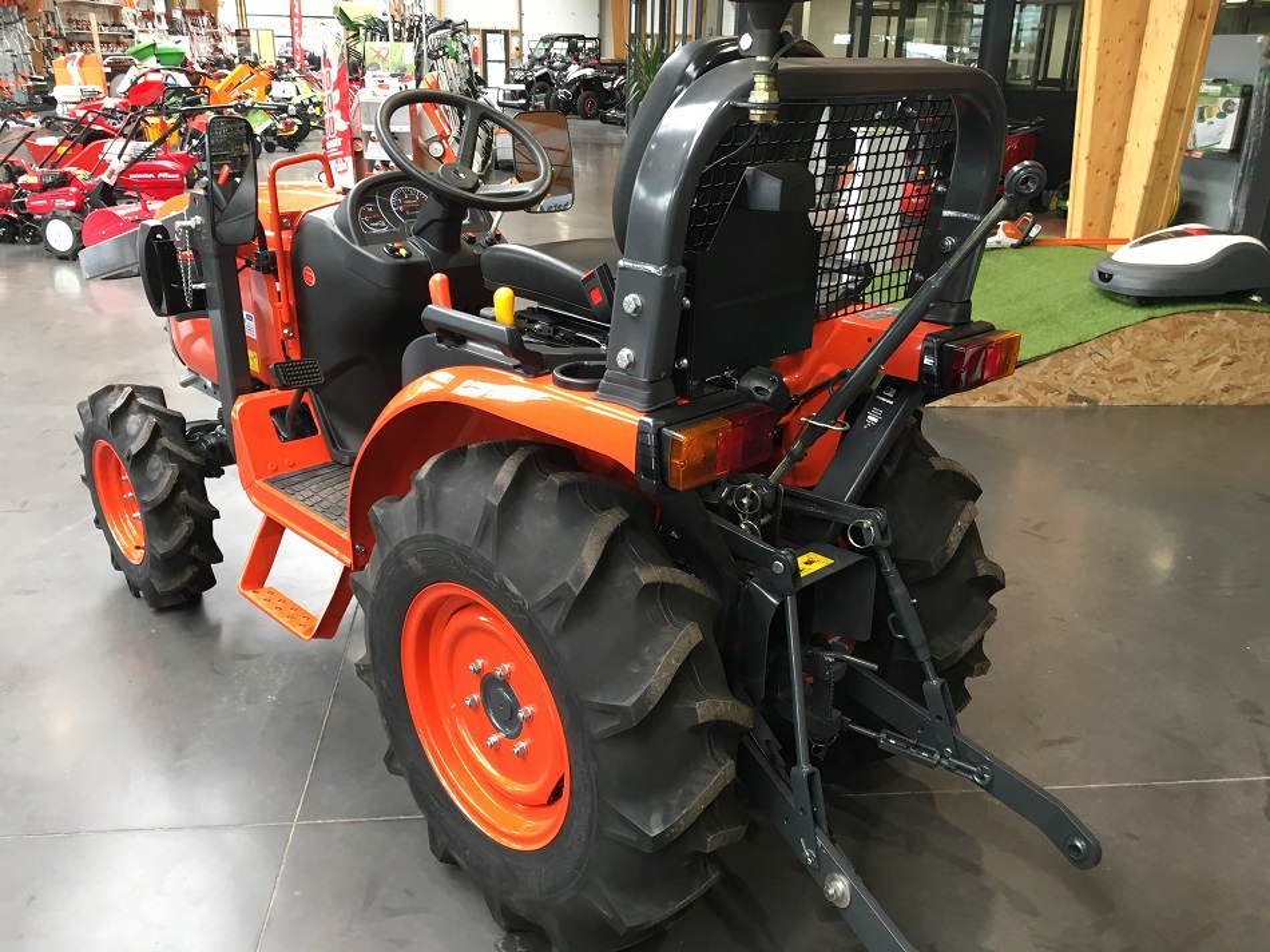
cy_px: 476
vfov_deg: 48.2
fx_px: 1064
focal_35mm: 29
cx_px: 635
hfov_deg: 61.7
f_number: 2.2
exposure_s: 1/33
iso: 50
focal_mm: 4.15
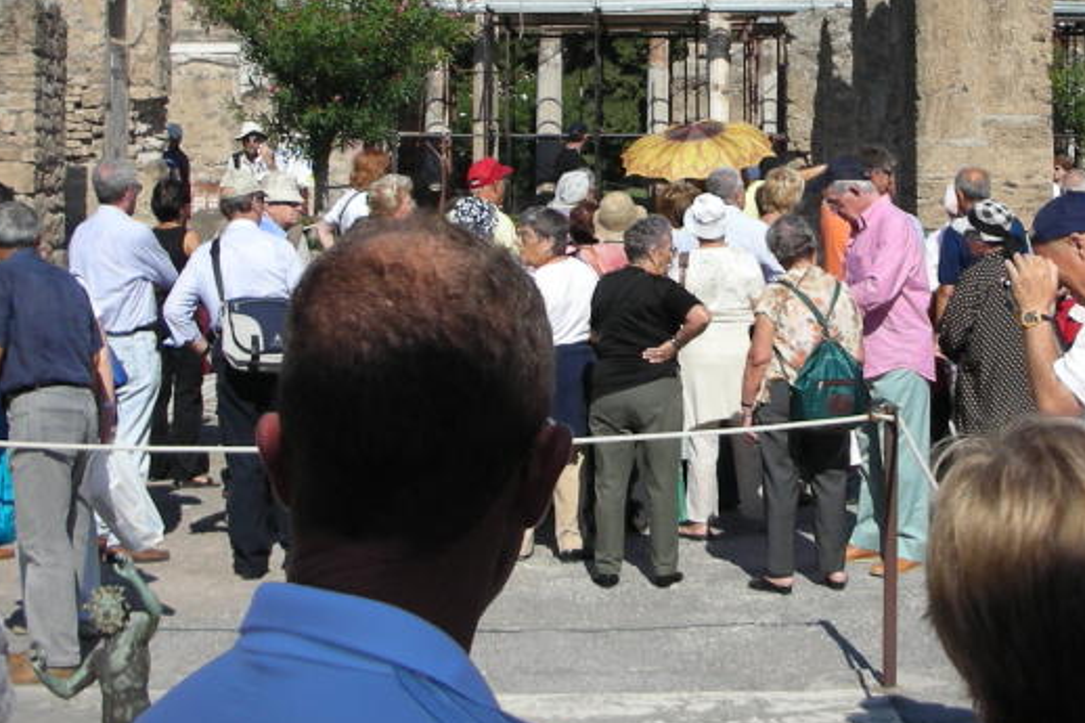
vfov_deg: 18.6
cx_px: 704
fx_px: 2169
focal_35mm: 72
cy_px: 80
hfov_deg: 27.9
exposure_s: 1/128
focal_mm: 5.8
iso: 50
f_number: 8.5
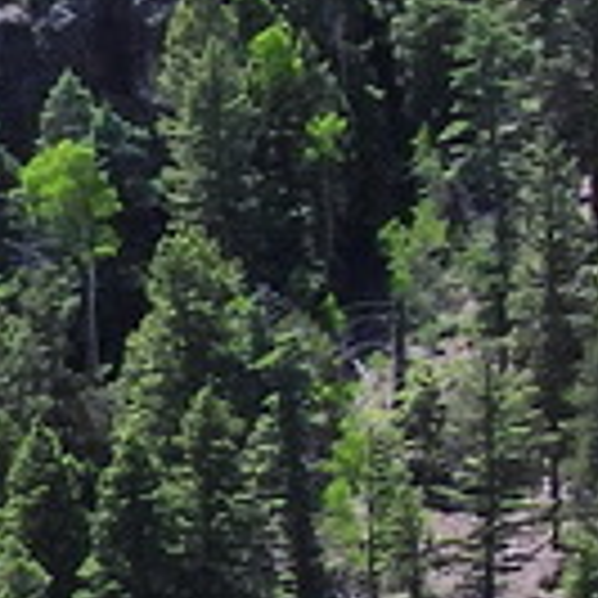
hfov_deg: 4.7
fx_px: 6645
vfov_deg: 5.1
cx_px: 2361
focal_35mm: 340
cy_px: 4
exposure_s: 1/1000
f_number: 3.2
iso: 100
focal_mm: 7.1
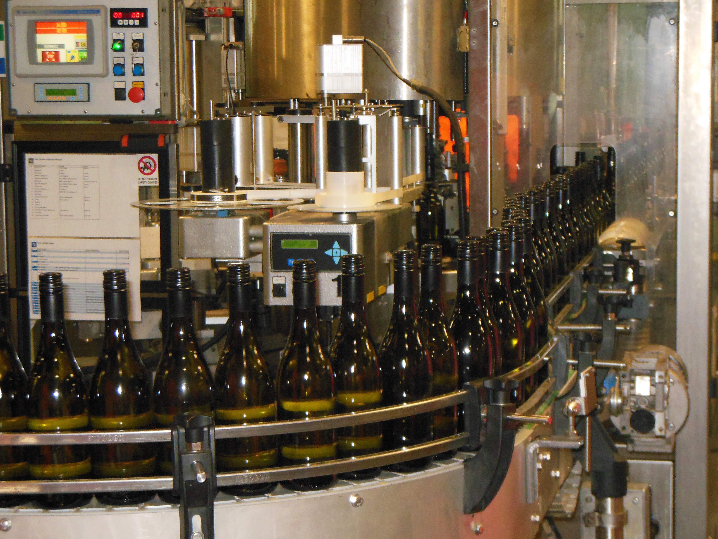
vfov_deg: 17.0
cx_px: 359
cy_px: 270
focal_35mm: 87
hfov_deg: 22.5
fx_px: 1805
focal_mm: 15.5
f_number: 4.6
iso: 1000
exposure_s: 1/60
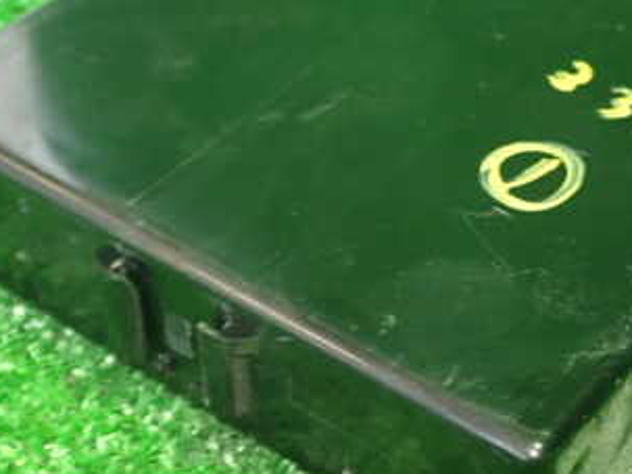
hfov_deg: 21.0
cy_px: 234
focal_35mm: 93
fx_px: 1697
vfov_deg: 15.9
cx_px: 400
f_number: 3.1
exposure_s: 1/13
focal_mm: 8.4
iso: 800
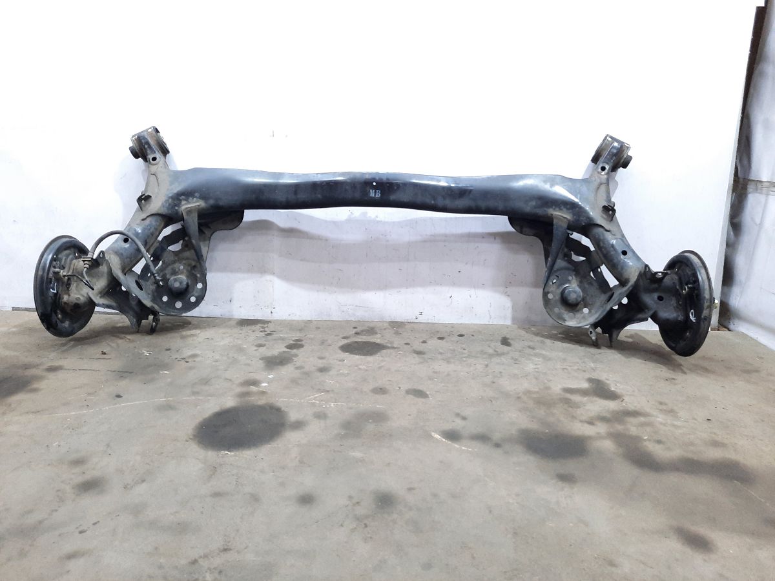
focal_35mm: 25
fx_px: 560
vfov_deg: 54.9
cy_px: 290
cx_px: 388
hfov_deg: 69.4
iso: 320
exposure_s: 1/50
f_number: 2
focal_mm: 4.6
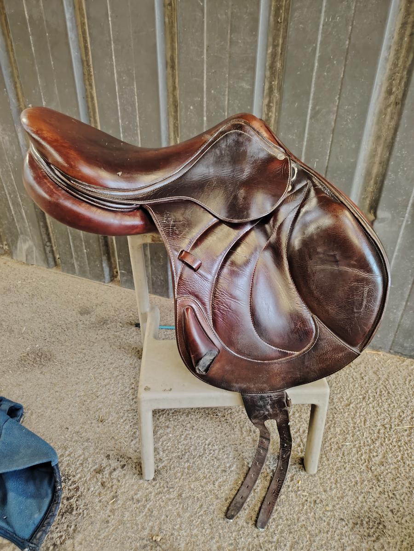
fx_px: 383
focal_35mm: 24
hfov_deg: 56.8
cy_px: 276
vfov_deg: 71.6
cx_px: 207
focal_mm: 5.25
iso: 2547
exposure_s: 1/33.3
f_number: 1.75
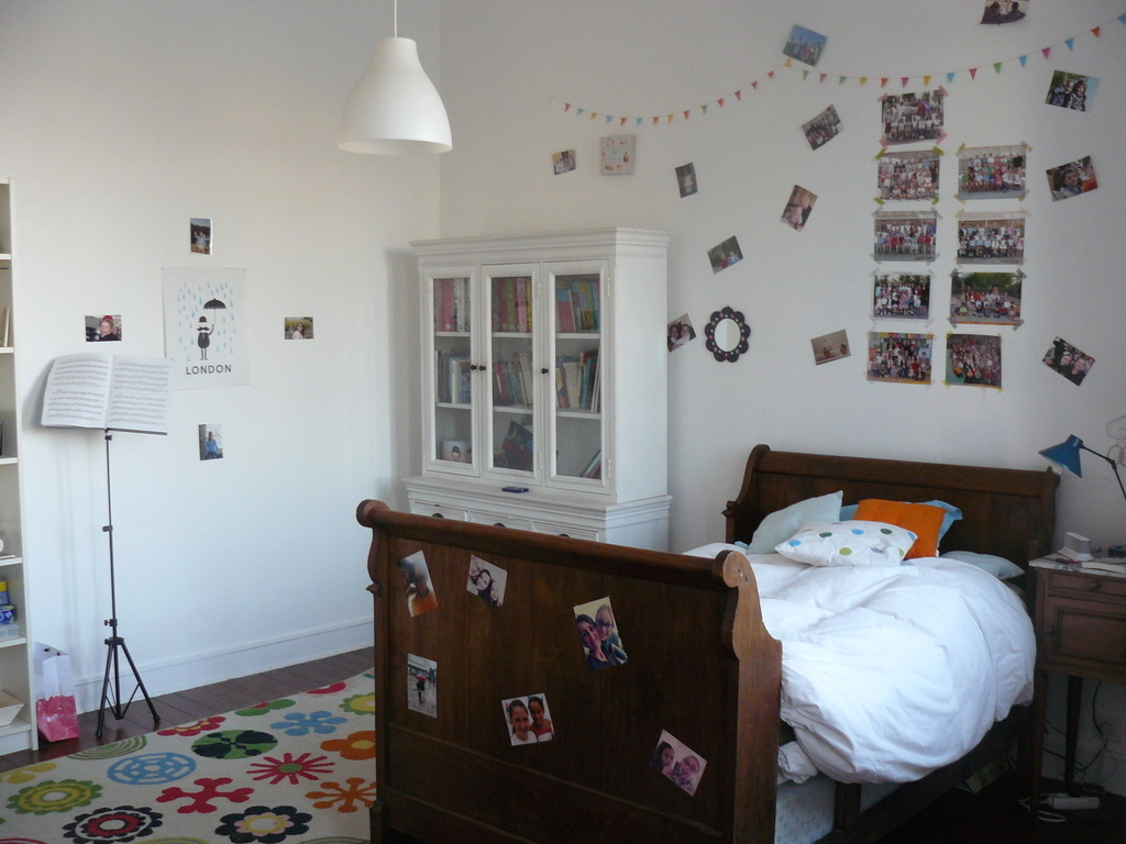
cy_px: 422
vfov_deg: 39.7
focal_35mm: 36
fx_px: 1171
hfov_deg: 51.4
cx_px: 563
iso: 200
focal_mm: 6
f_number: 2.8
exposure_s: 1/15
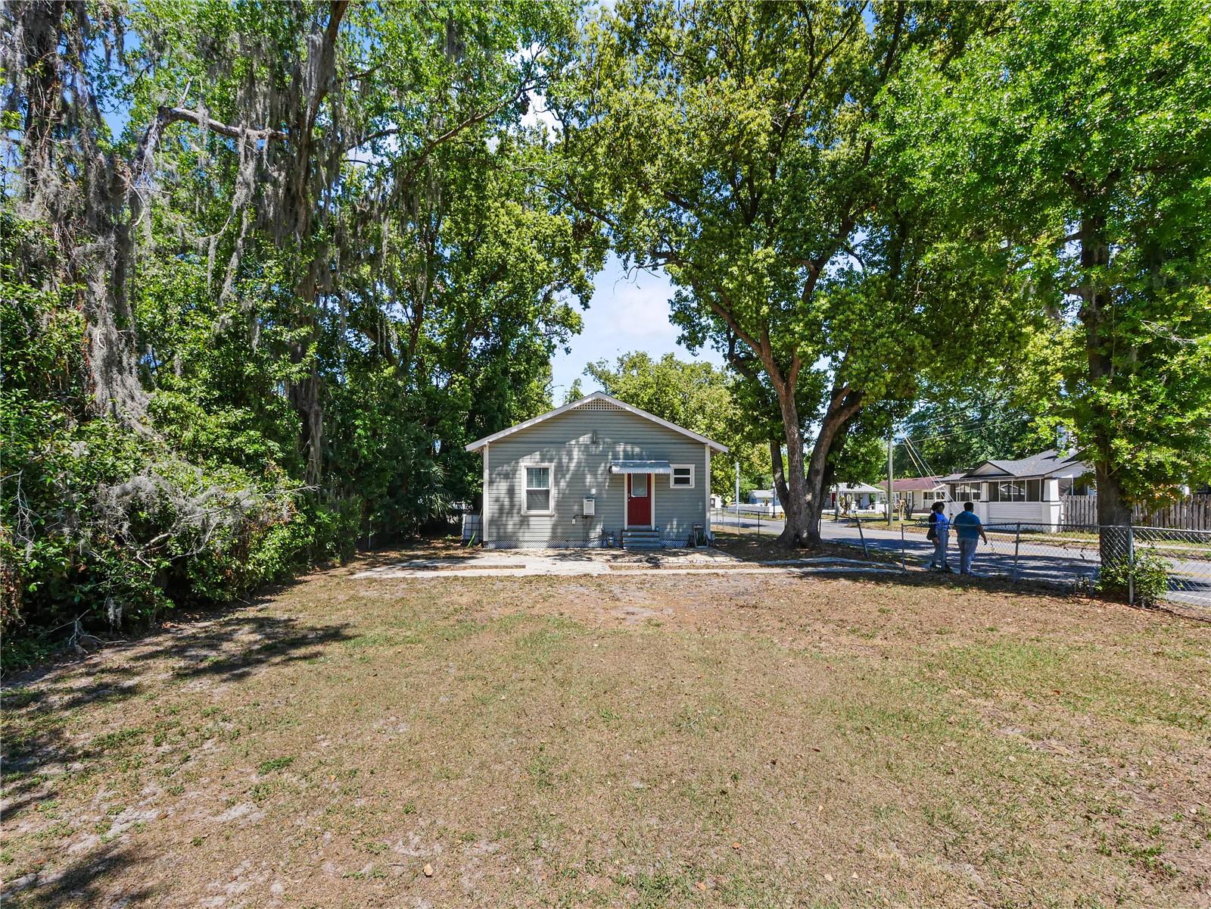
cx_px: 606
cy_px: 454
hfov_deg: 102.1
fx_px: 490
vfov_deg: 85.7
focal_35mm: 14
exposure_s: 1/320
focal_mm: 7
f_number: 7.1
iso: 200
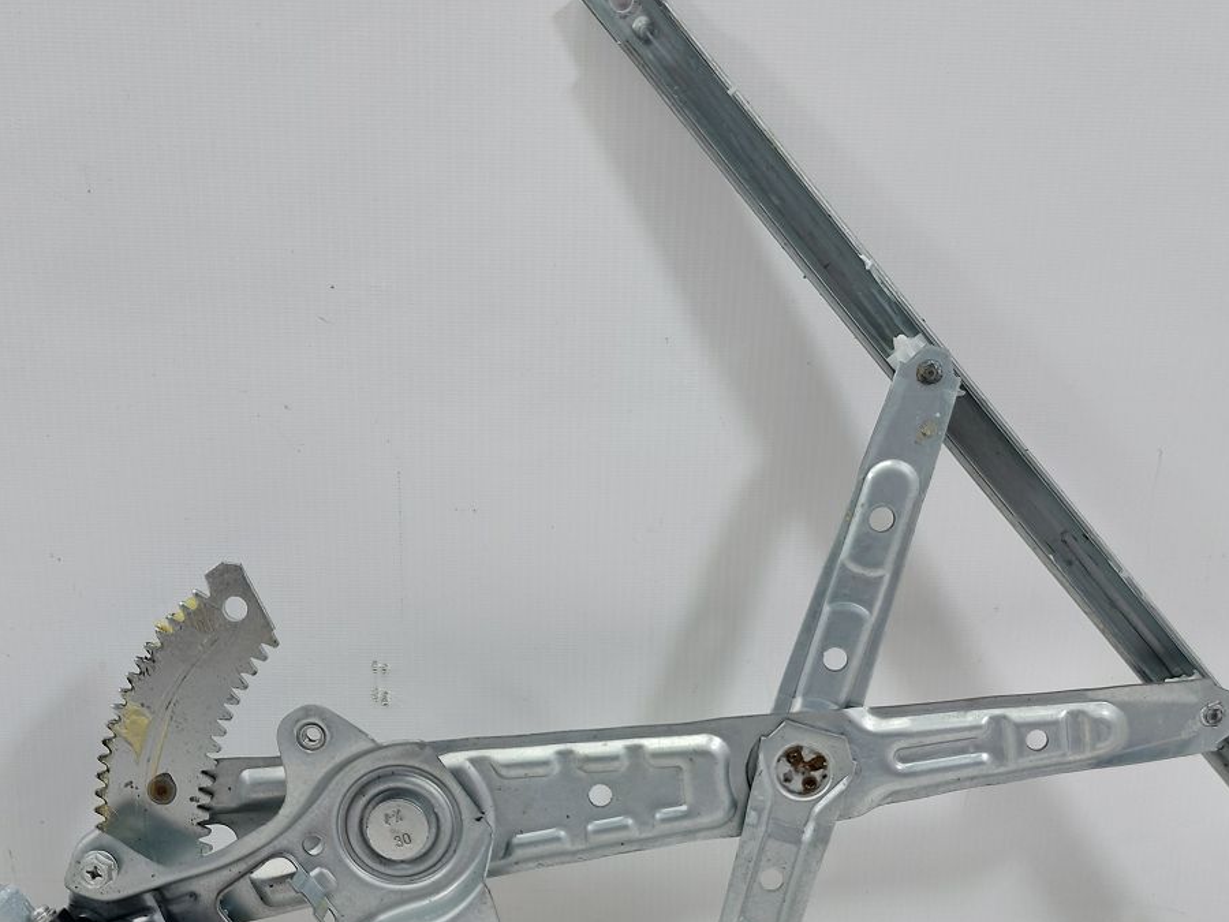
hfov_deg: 50.1
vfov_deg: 38.4
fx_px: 1314
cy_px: 576
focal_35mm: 37
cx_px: 574
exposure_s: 1/50
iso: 100
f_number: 1.8
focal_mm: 5.23
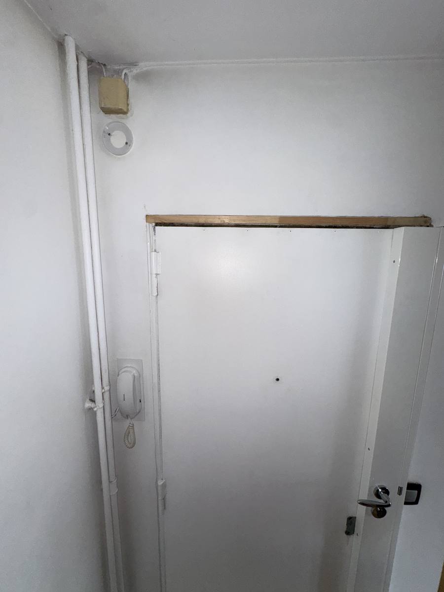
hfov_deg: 85.7
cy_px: 296
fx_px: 239
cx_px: 222
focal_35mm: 14
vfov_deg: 102.1
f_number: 2.2
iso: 100
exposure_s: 1/120
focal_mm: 2.22
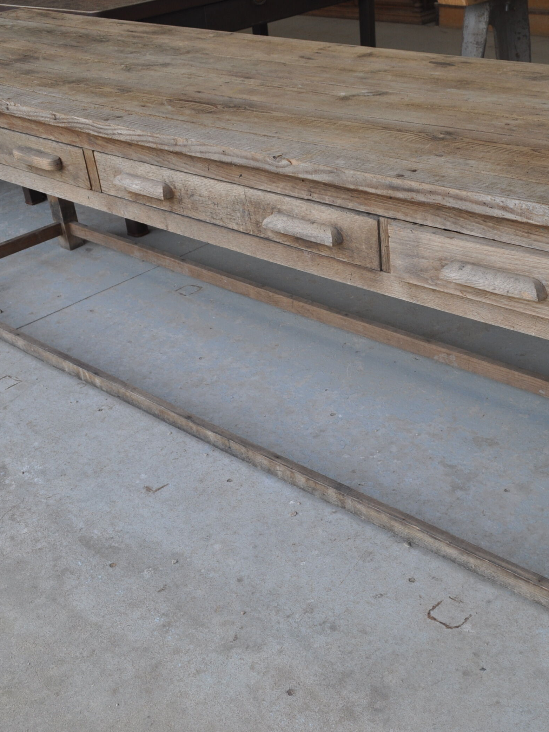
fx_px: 846
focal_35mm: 40
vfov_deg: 46.8
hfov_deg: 35.7
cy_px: 361
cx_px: 353
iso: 200
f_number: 6.3
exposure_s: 1/160
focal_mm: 18
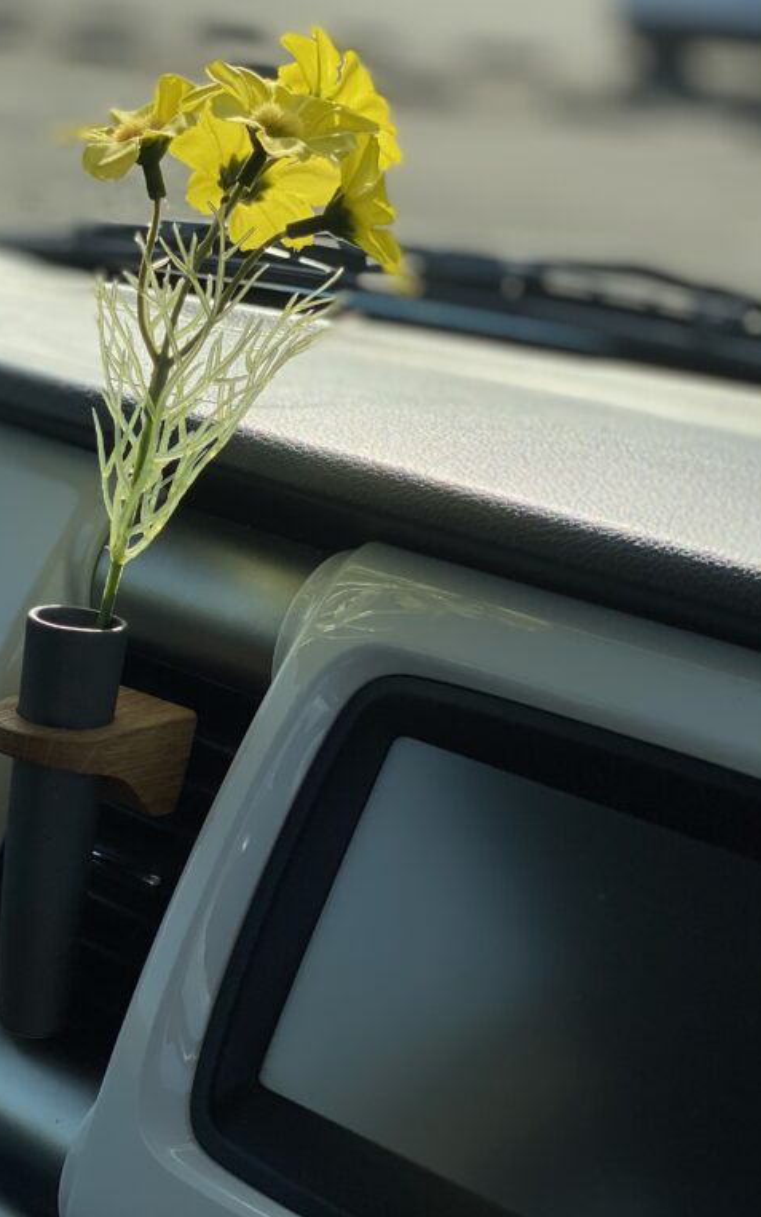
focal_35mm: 74
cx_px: -34
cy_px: 608
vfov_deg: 27.8
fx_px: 2455
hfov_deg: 17.2
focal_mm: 6
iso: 20
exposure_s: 1/2179
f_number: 2
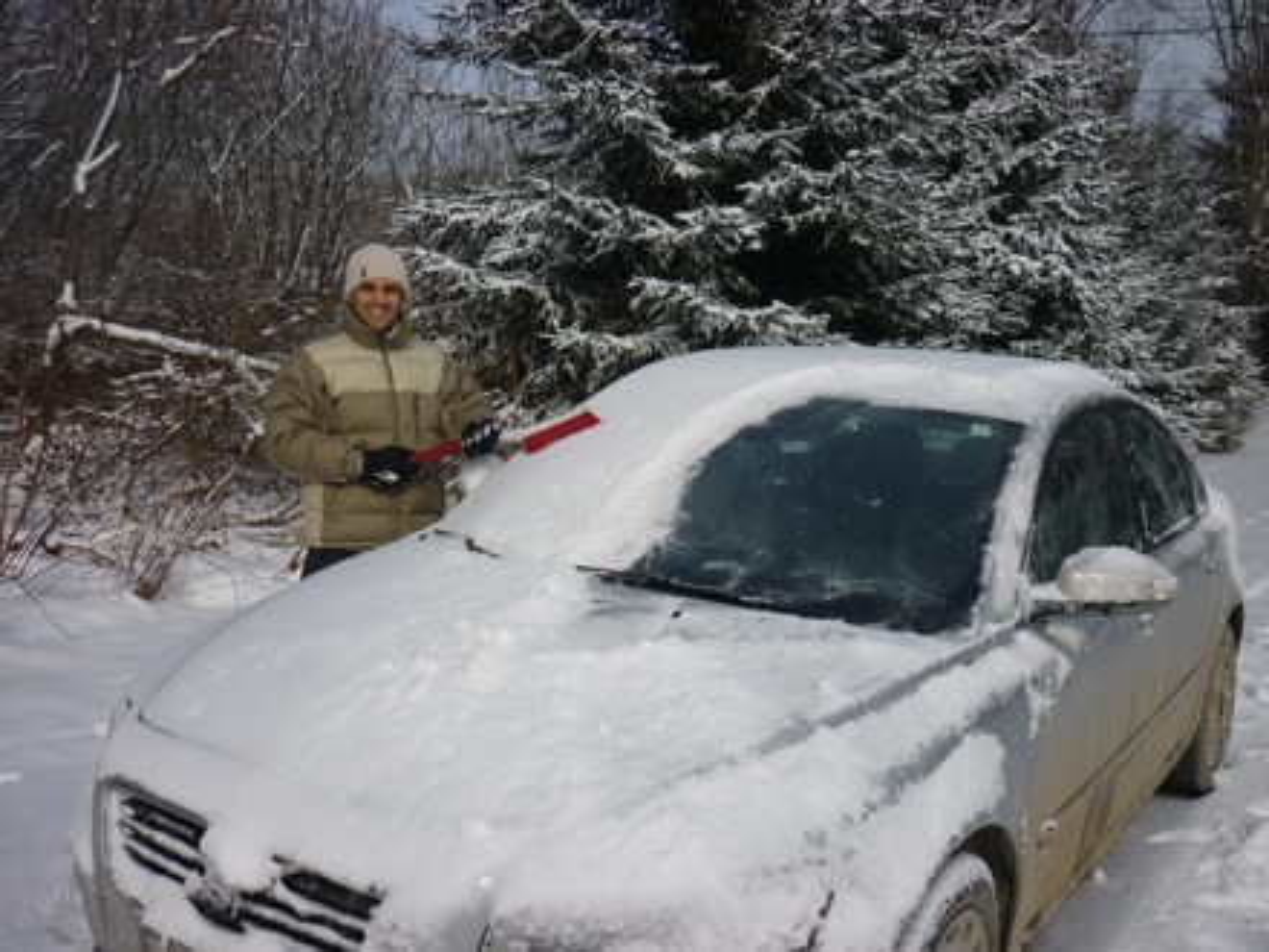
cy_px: 476
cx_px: 634
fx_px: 1210
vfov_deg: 42.9
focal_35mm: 33
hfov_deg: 55.4
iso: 80
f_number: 8
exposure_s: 1/320
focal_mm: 5.5
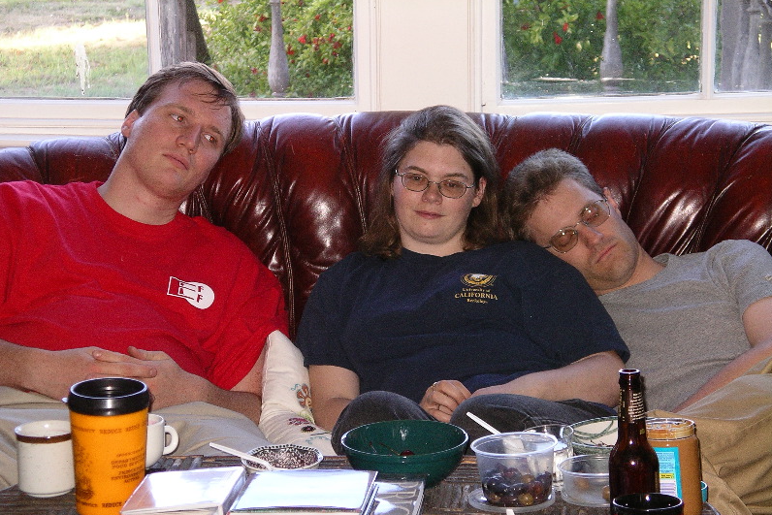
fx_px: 3003
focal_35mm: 140
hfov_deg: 14.7
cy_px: 285
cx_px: 387
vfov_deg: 9.8
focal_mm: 27.8
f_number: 4.2
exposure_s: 1/87
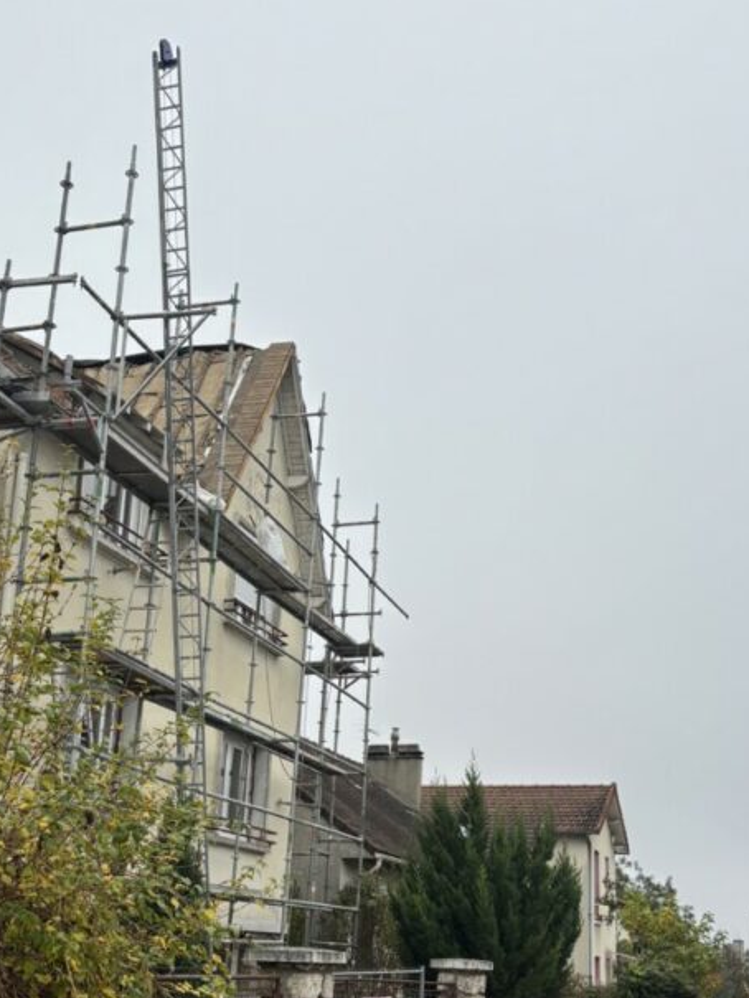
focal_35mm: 44
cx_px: 388
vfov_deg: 42.4
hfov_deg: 32.9
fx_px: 1269
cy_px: 655
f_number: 1.6
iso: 50
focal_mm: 5.96
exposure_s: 1/2710
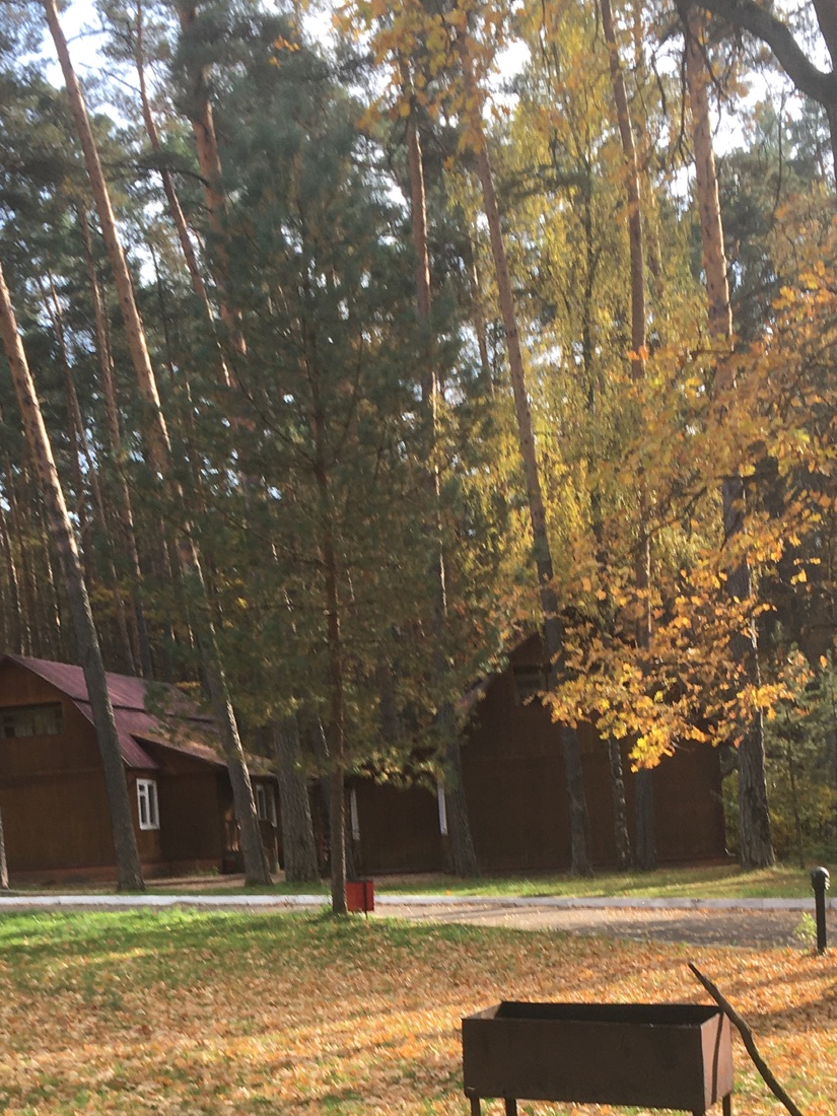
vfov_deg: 34.8
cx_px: 225
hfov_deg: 26.7
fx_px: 1741
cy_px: 831
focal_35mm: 54
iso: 25
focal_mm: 4.15
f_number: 2.2
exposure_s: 1/299
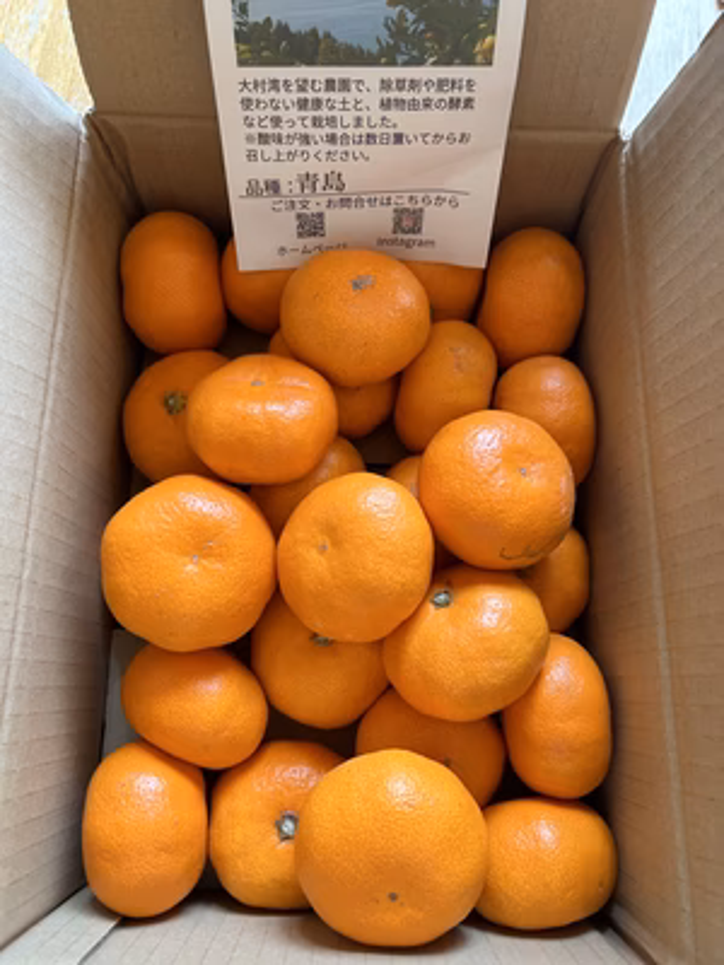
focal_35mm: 26
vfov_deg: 67.3
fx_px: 725
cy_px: 482
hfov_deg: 53.1
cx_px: 362
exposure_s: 1/121
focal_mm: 5.7
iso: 125
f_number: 1.5
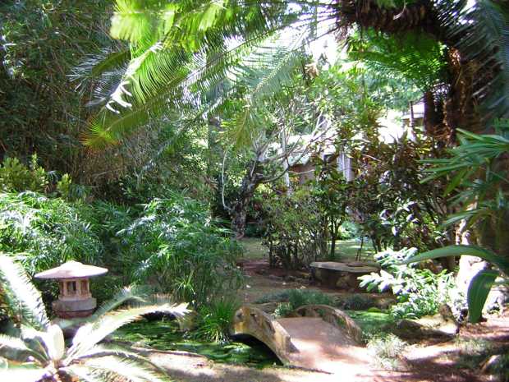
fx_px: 529
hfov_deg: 51.4
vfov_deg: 39.7
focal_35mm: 36
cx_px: 254
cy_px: 191
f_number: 2.6
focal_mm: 4.7
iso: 50
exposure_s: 1/45.3
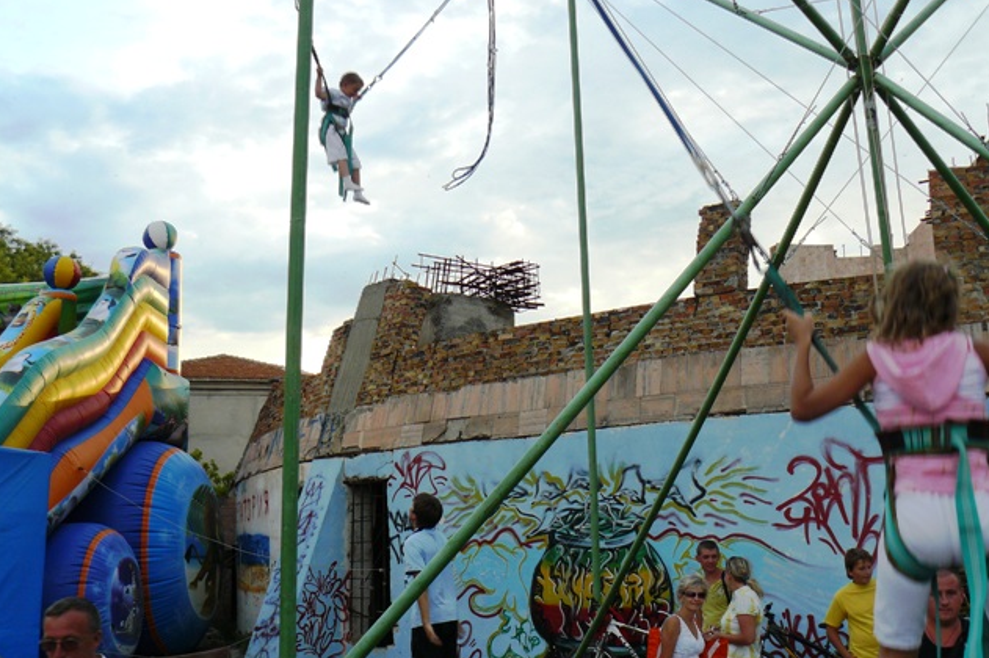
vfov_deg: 35.0
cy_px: 357
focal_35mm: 38
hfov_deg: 50.7
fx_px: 1043
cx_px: 497
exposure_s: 1/125
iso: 100
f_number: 3.6
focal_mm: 6
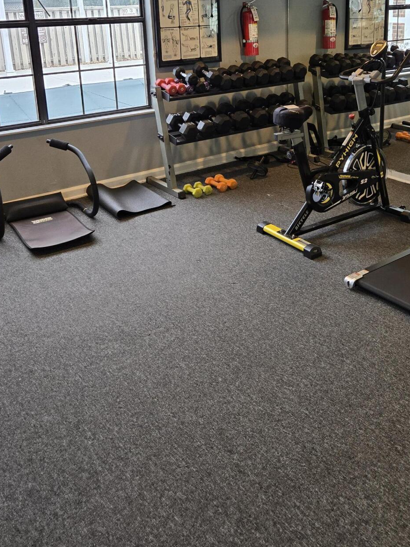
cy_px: 136
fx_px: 584
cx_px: 256
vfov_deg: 48.2
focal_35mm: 37
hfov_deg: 38.4
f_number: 1.8
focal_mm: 5.4
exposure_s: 1/120
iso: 160
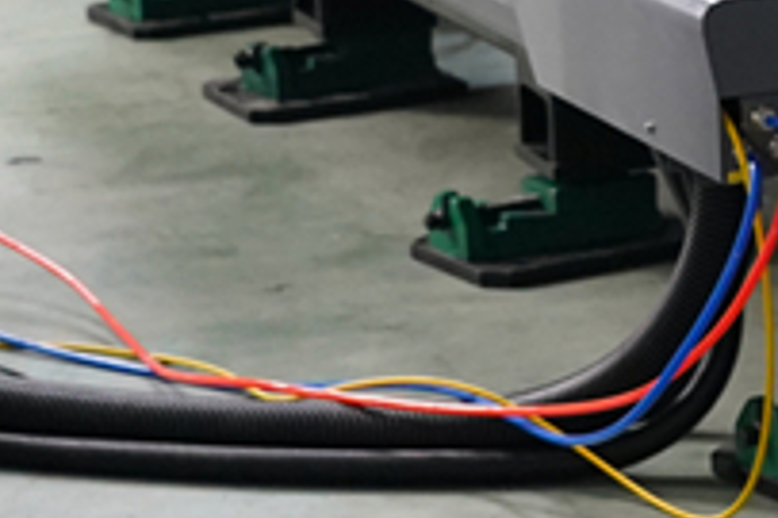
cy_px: -299
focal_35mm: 202
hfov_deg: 9.4
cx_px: 1659
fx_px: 4362
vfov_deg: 6.7
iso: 3200
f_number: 4
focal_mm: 41
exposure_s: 1/160
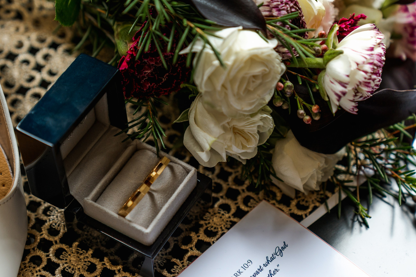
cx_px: 195
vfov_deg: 13.2
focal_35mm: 104
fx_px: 1202
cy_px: 159
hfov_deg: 19.6
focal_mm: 75
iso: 200
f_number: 2.8
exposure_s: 1/125
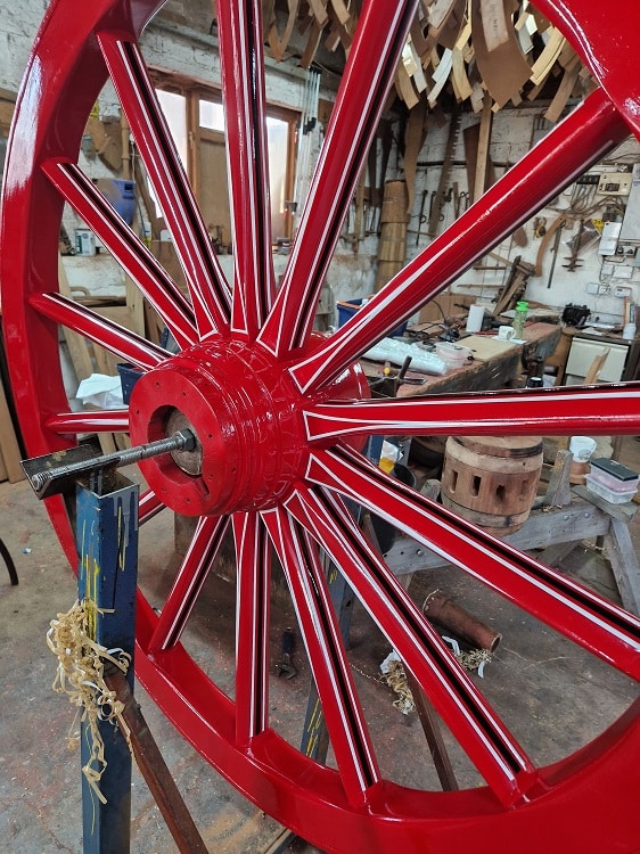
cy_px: 427
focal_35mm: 23
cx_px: 320
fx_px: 567
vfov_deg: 73.9
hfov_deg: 58.9
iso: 250
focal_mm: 5.4
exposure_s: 1/100
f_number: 1.8
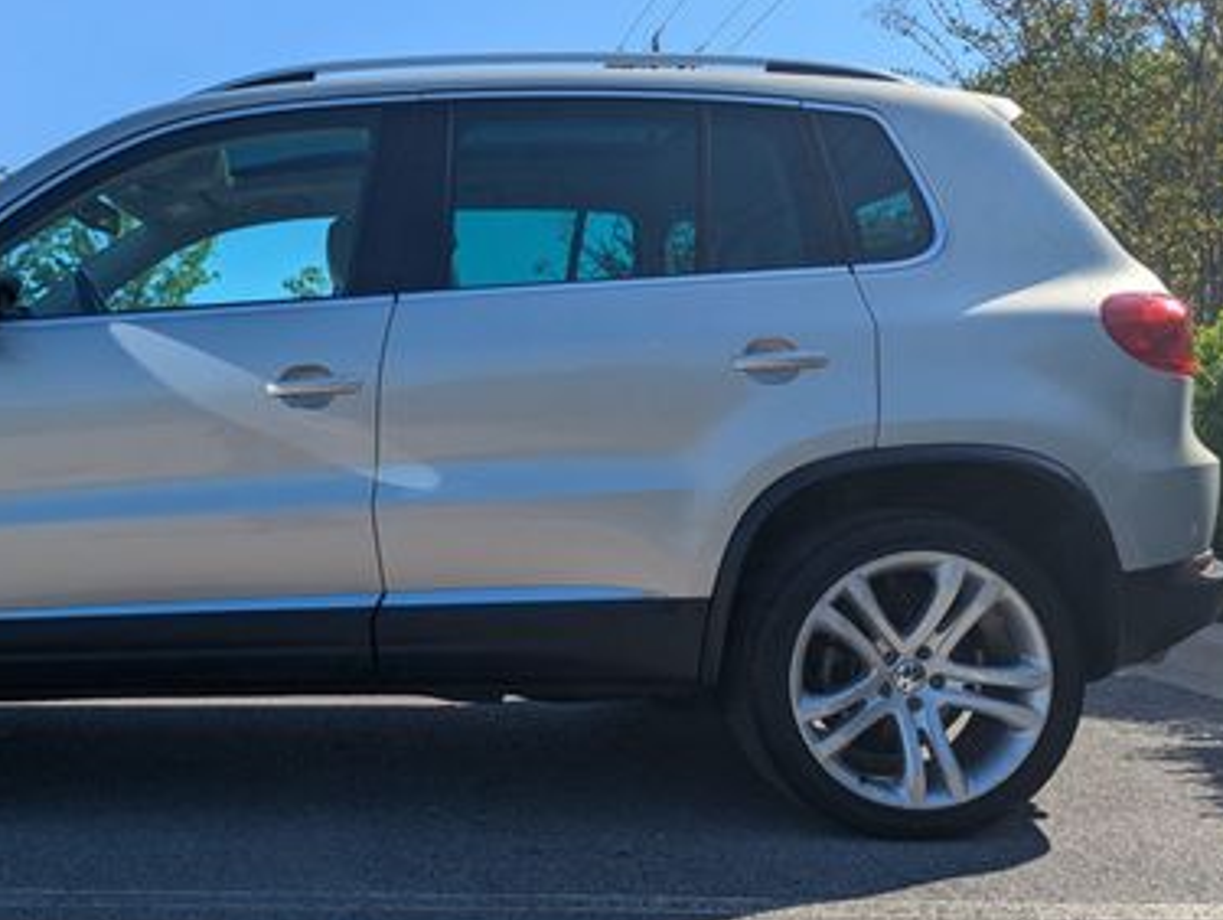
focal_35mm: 41
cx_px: 277
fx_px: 1450
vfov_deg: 35.1
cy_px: 545
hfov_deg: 43.9
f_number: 1.85
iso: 45
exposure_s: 1/2179
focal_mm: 6.81
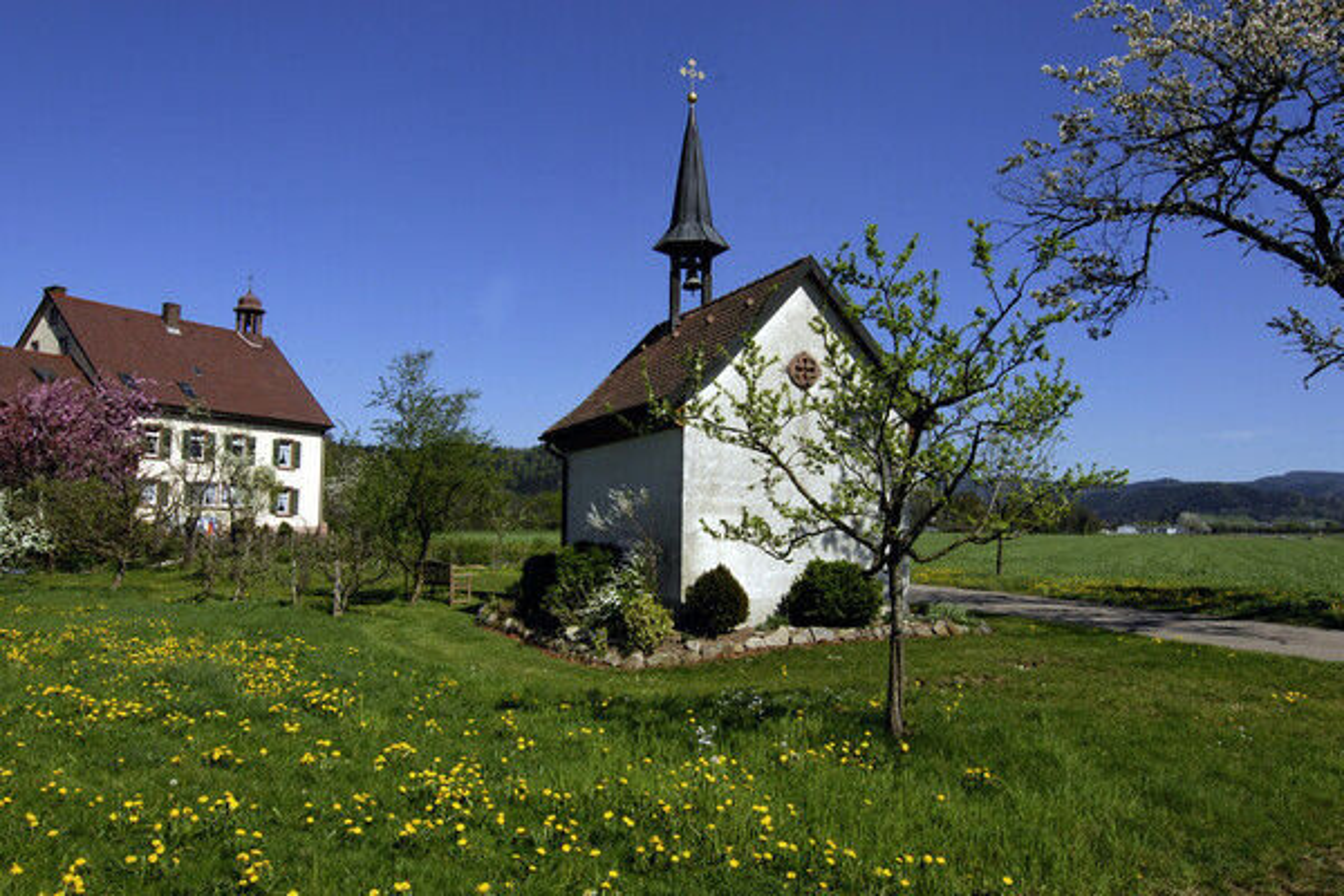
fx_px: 1064
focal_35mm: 28
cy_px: 448
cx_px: 672
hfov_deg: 64.6
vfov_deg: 45.7
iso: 100
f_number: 11
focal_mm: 19
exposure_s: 1/160
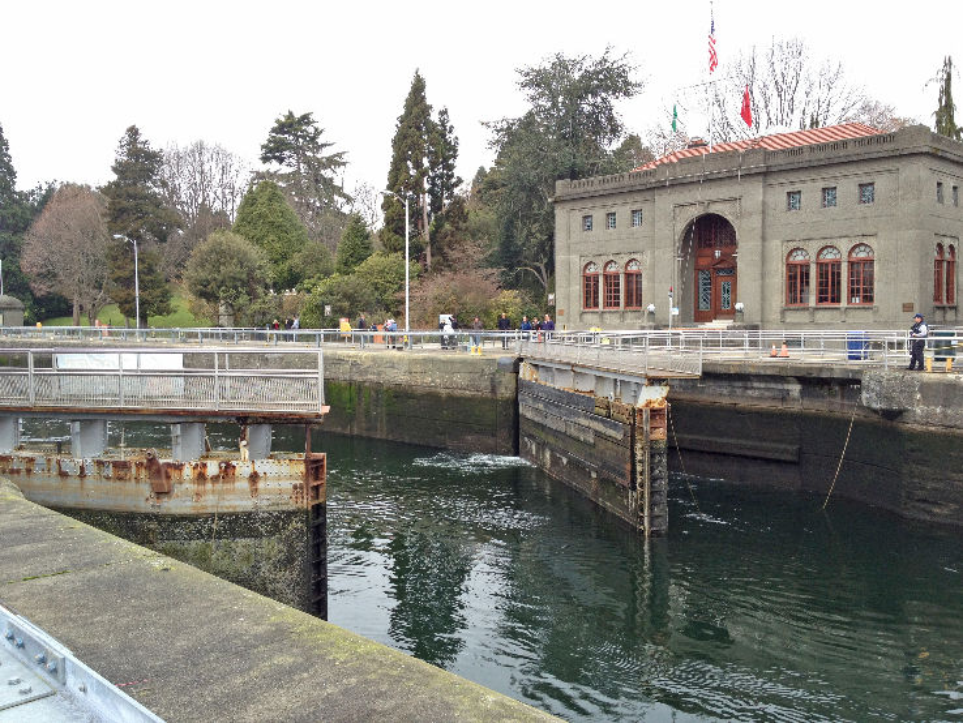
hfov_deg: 52.6
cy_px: 362
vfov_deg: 40.7
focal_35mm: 35
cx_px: 482
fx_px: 974
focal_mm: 4.28
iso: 50
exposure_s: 1/60
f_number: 2.4
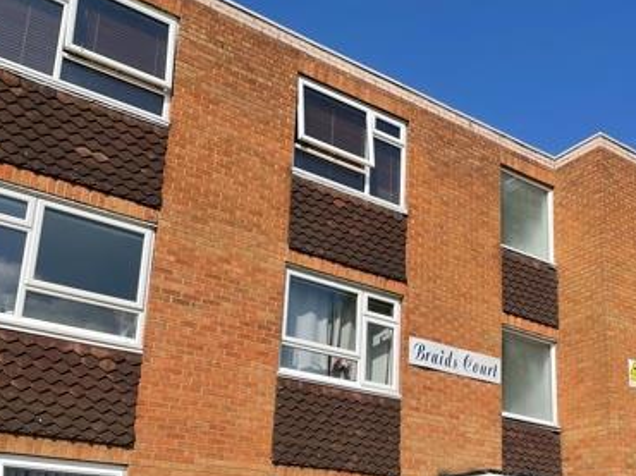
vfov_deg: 31.6
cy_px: 357
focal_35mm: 45
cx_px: 443
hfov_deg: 41.3
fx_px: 826
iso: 32
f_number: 1.6
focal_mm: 4.2
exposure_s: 1/4464
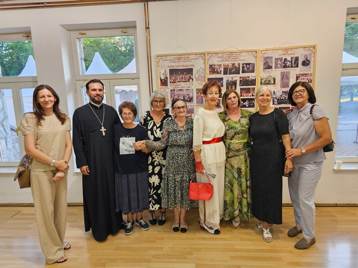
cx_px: 179
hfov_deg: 73.9
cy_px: 134
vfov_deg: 58.9
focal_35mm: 23
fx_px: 238
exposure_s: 1/100
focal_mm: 6.3
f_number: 1.7
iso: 100
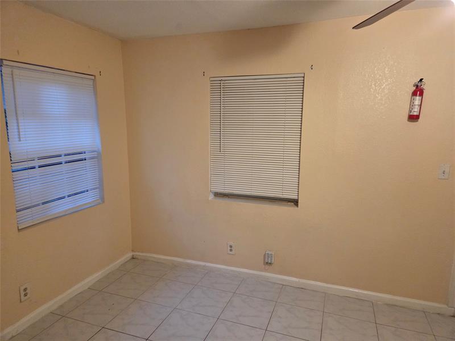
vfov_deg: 58.9
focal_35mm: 23
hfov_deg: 73.9
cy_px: 170
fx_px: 302
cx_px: 228
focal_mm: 5.4
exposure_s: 1/120
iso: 1000
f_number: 1.8
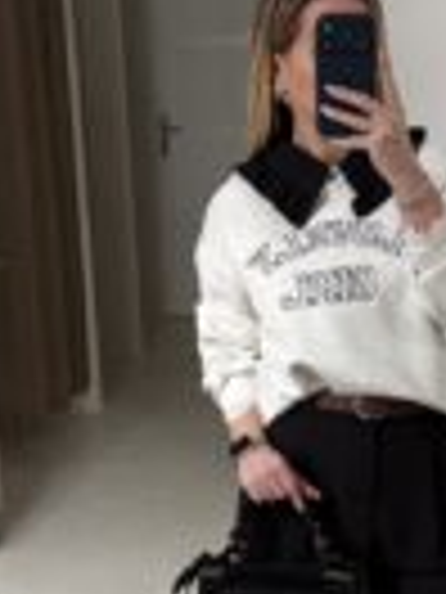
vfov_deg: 26.6
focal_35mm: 73
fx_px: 1254
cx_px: 275
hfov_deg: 20.1
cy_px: 378
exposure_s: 1/60
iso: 400
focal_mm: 6.76
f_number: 1.78
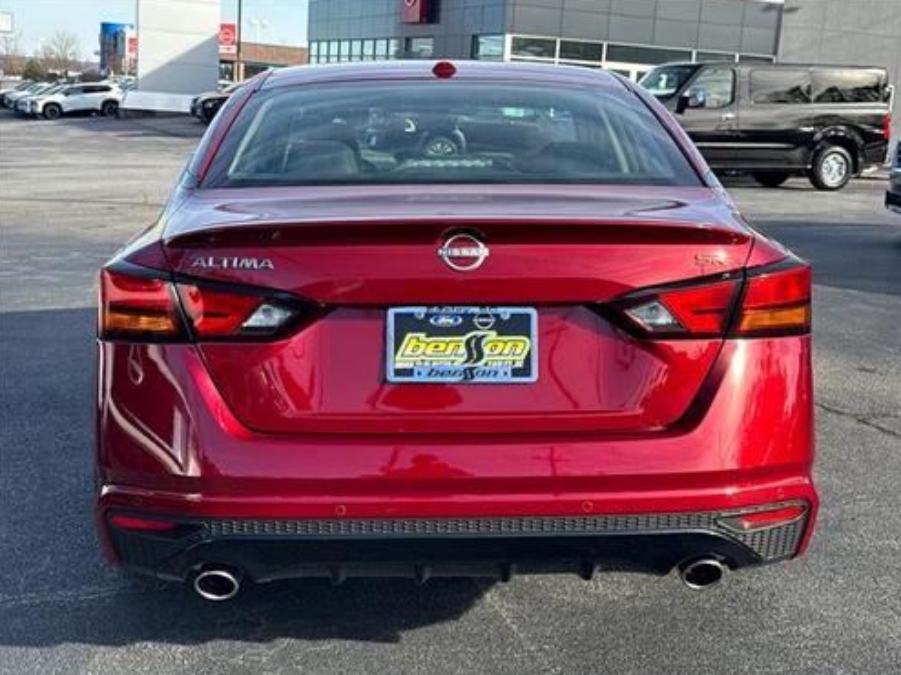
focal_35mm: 49
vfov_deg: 29.7
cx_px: 456
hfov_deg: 38.9
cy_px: 339
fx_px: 1275
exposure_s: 1/1027
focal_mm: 6.76
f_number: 1.78
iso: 64
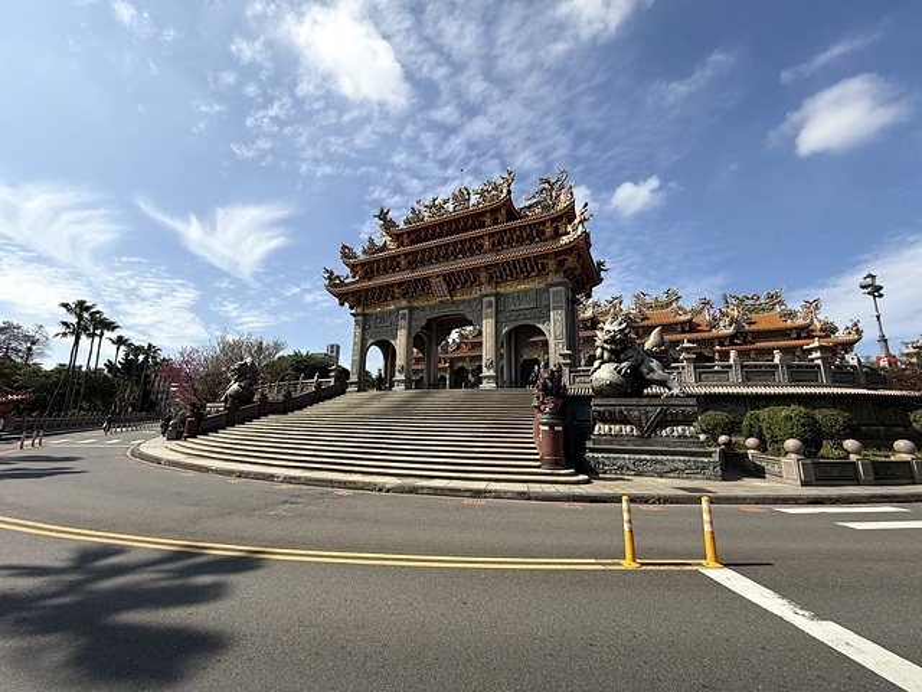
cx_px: 461
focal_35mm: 14
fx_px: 373
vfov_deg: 85.7
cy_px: 346
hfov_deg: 102.1
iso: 50
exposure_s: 1/1848
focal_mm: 2.22
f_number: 2.2
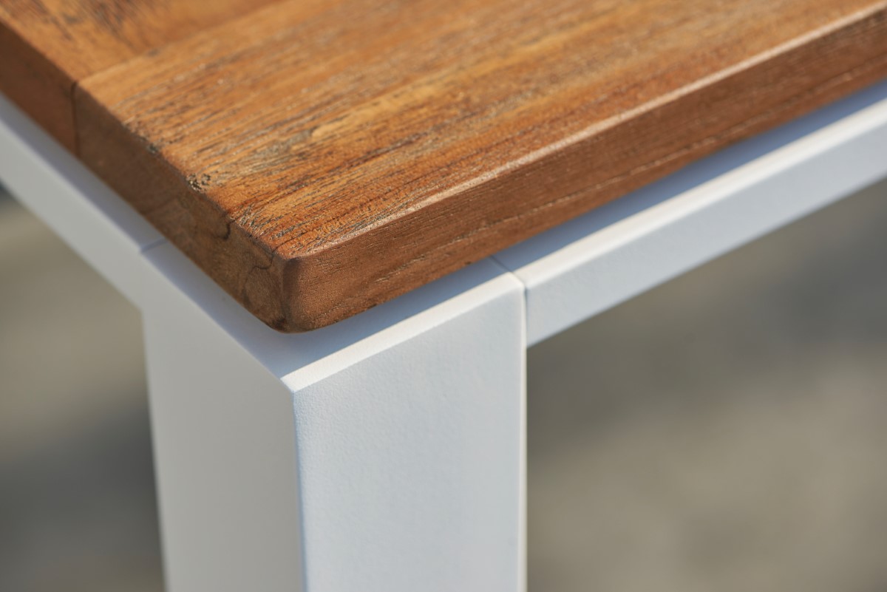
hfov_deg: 19.4
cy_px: 296
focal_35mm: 105
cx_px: 444
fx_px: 2588
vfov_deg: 13.1
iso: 125
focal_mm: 105
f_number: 7.1
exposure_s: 1/320
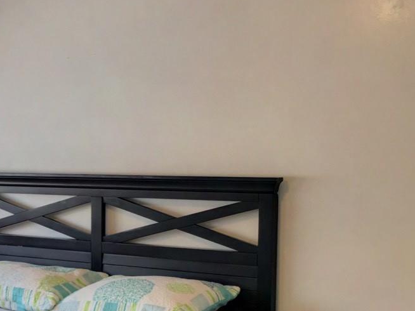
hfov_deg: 26.3
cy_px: 255
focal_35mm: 71
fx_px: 851
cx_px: 25
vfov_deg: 20.4
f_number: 2.2
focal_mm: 4.15
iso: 25
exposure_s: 1/60
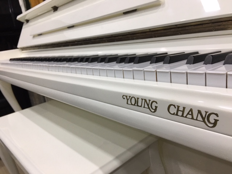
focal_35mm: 29
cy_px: 87
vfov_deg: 48.2
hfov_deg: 61.7
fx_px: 194
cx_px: 116
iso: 50
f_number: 2.2
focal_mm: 4.15
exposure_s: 1/33
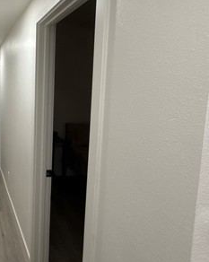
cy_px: 114
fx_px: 232
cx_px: -21
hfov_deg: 39.6
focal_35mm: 30
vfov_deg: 58.6
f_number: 2.2
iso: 200
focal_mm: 2.22
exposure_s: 1/120
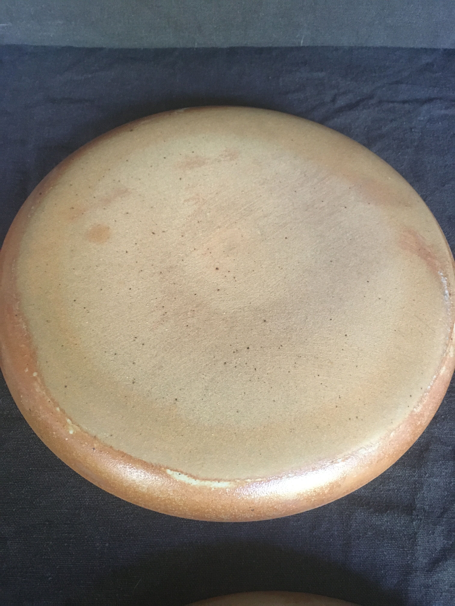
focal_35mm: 29
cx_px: 228
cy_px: 303
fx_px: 508
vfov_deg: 61.7
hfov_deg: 48.2
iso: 400
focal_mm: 4.15
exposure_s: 1/17
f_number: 2.2
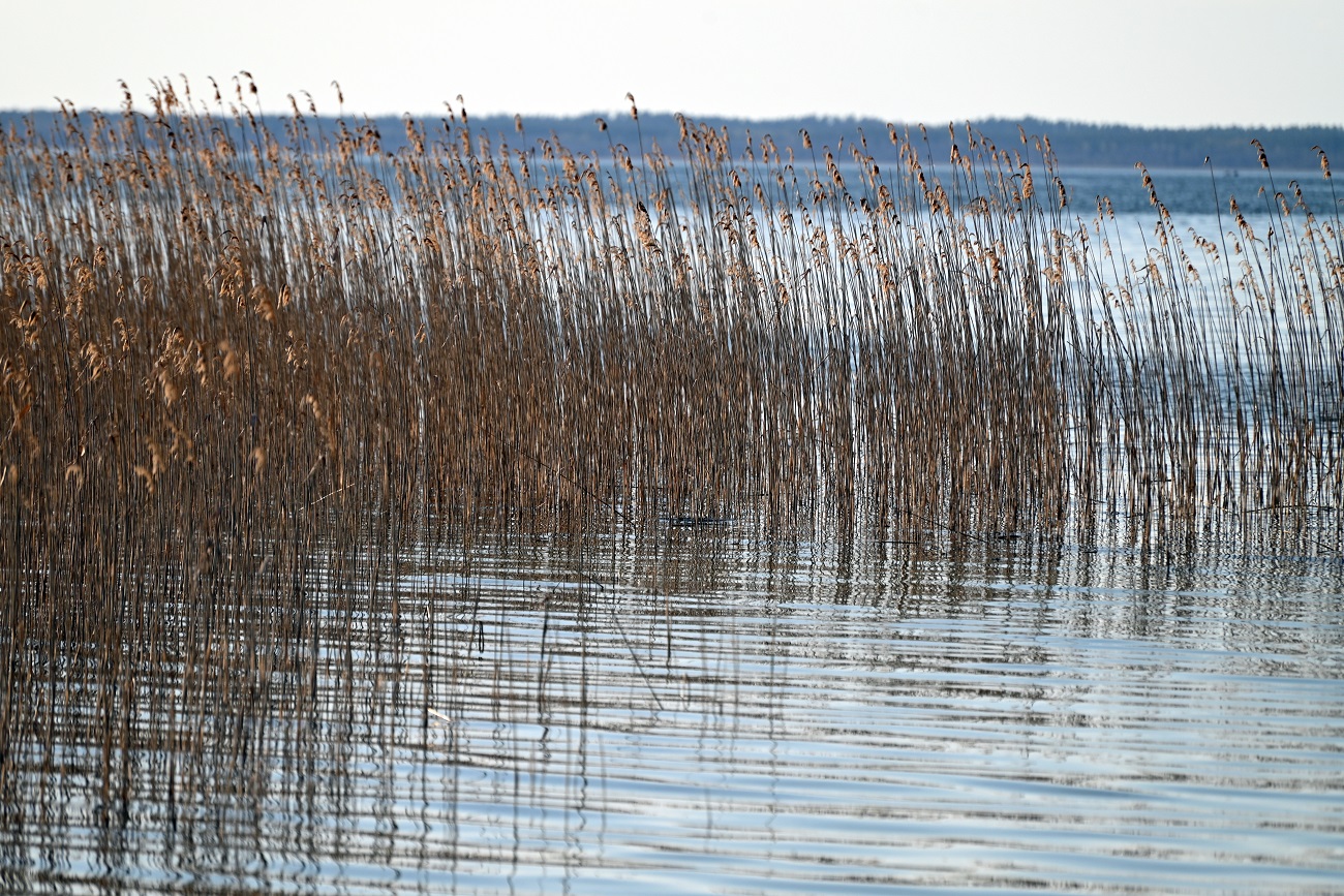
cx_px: 672
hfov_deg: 6.9
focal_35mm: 300
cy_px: 448
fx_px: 11200
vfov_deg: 4.6
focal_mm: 300
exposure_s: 1/1000
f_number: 5.6
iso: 200
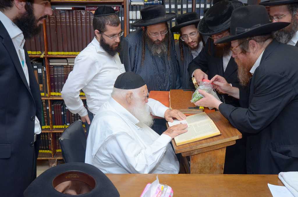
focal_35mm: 36
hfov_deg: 53.2
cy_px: 98
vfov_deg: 36.7
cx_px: 149
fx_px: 297
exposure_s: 1/160
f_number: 8
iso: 800
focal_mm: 24
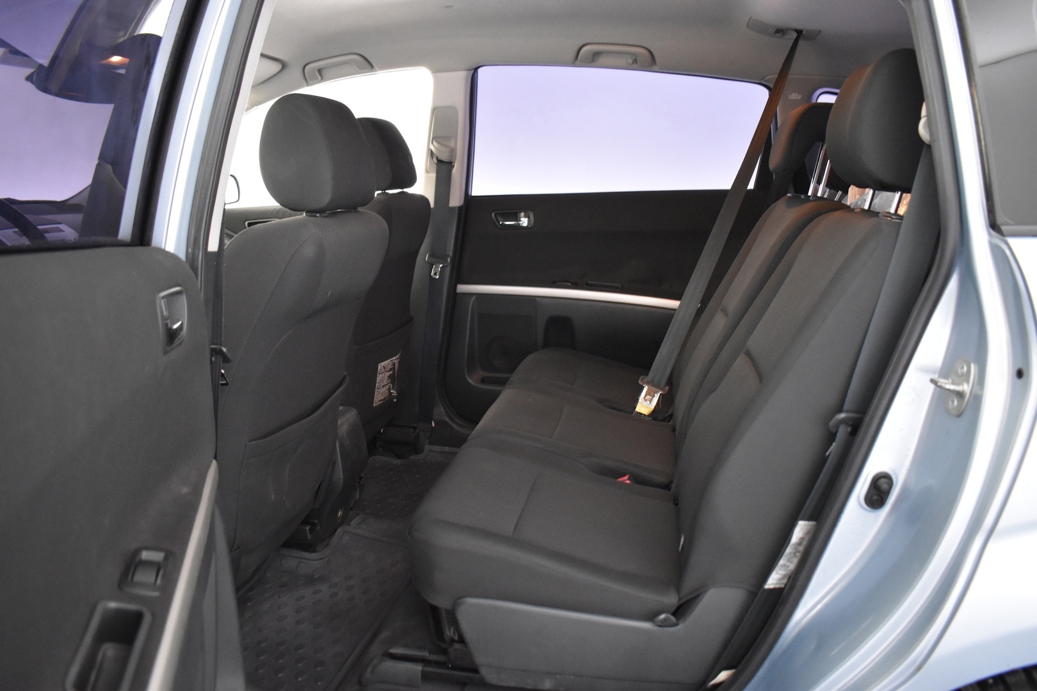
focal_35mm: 27
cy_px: 346
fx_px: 778
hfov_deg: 67.4
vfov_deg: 47.9
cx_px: 518
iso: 3200
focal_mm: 18
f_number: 3.5
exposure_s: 1/15
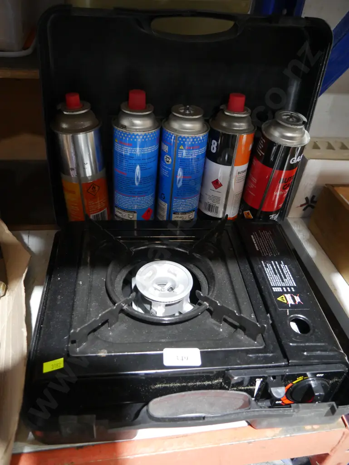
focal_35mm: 28
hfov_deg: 49.8
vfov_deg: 63.4
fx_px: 376
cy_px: 232
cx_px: 174
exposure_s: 1/60
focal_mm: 14
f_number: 3.5
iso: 2000
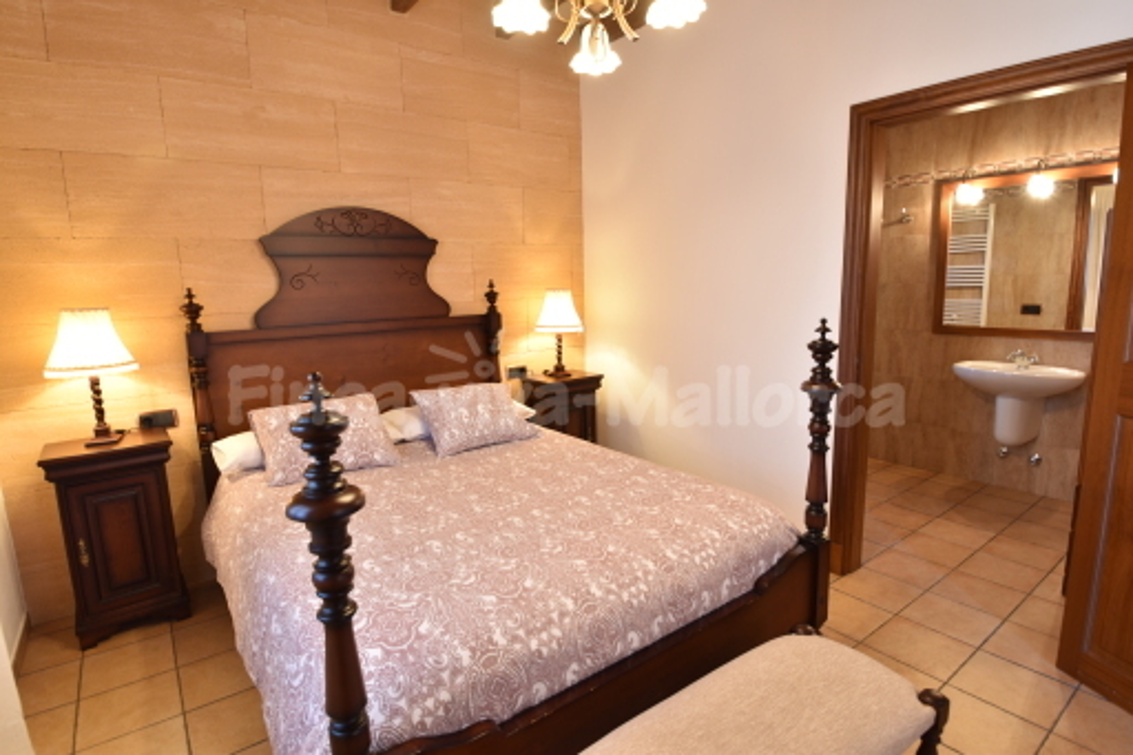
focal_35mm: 18
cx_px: 566
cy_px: 378
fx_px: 566
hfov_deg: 90.0
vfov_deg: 67.3
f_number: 5
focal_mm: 12
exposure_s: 1/2
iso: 100
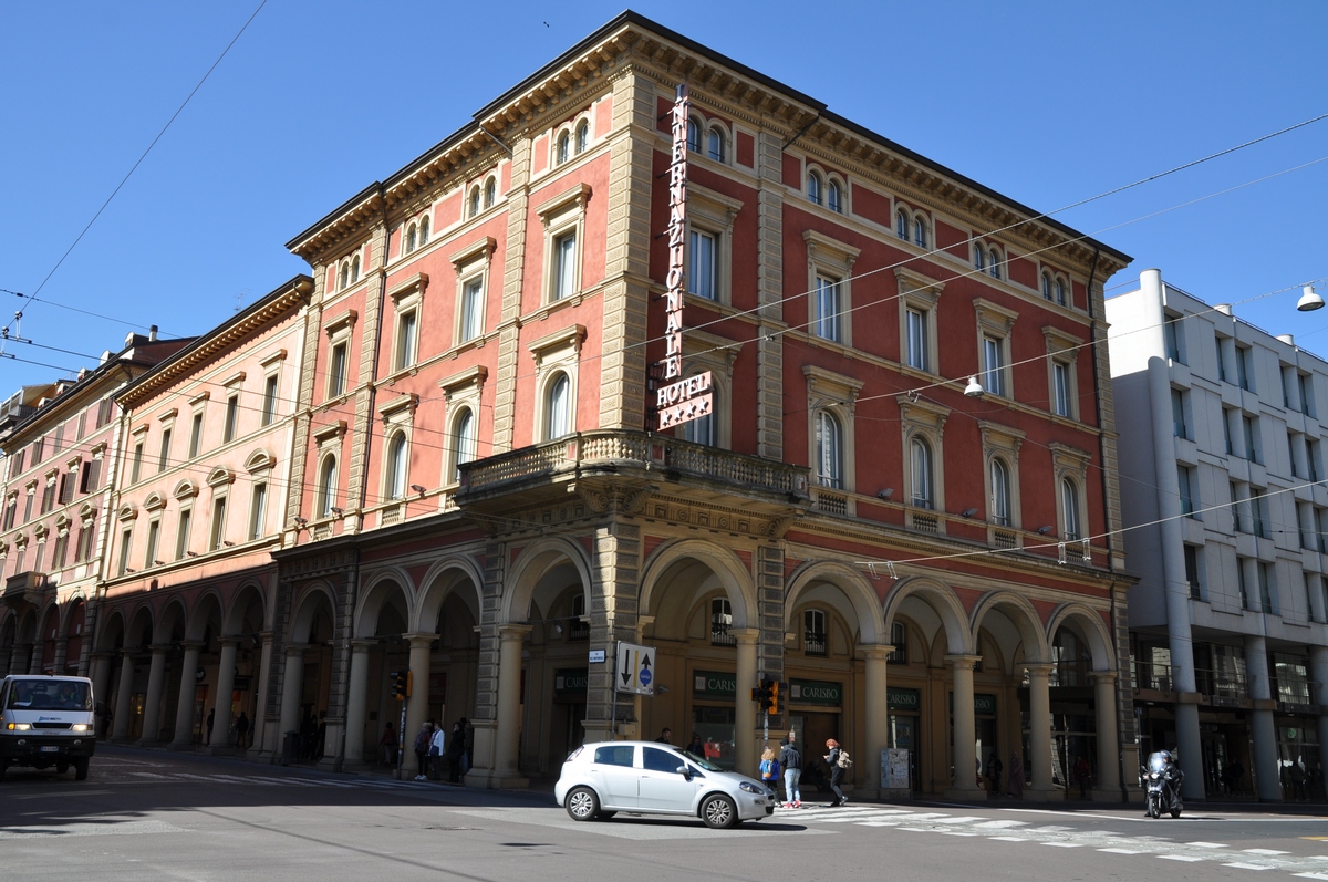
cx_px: 664
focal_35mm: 33
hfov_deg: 57.3
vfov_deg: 39.9
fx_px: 1216
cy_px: 441
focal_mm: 22
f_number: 9
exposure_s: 1/320
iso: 200
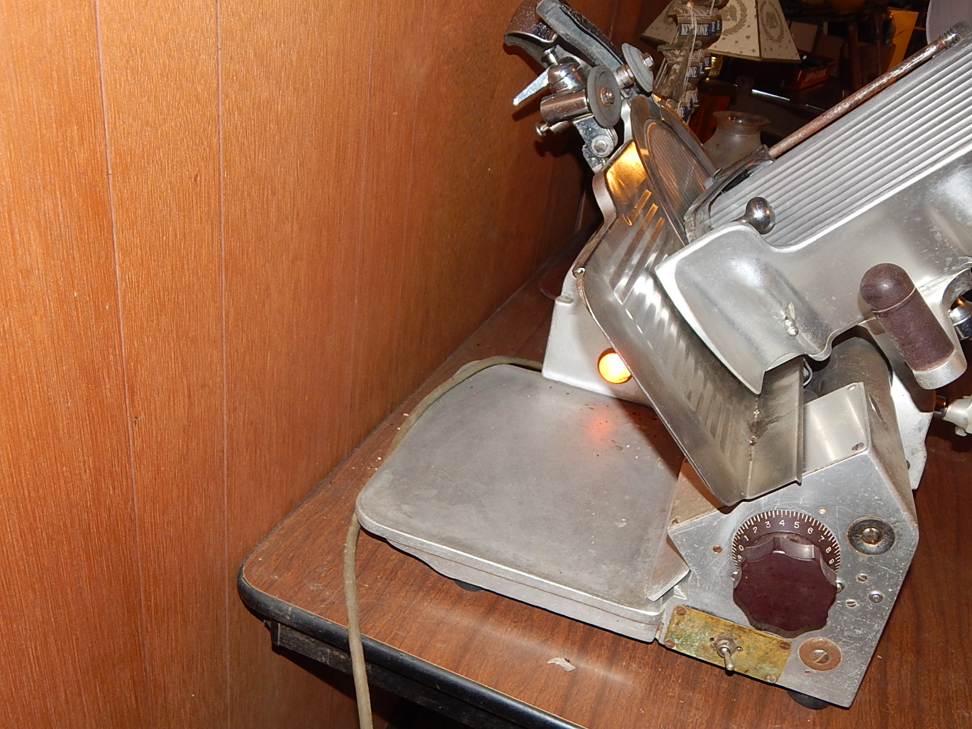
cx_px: 486
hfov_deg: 58.4
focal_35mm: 31
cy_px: 364
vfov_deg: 45.4
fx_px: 870
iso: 200
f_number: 3.2
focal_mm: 5.6
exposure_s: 1/30
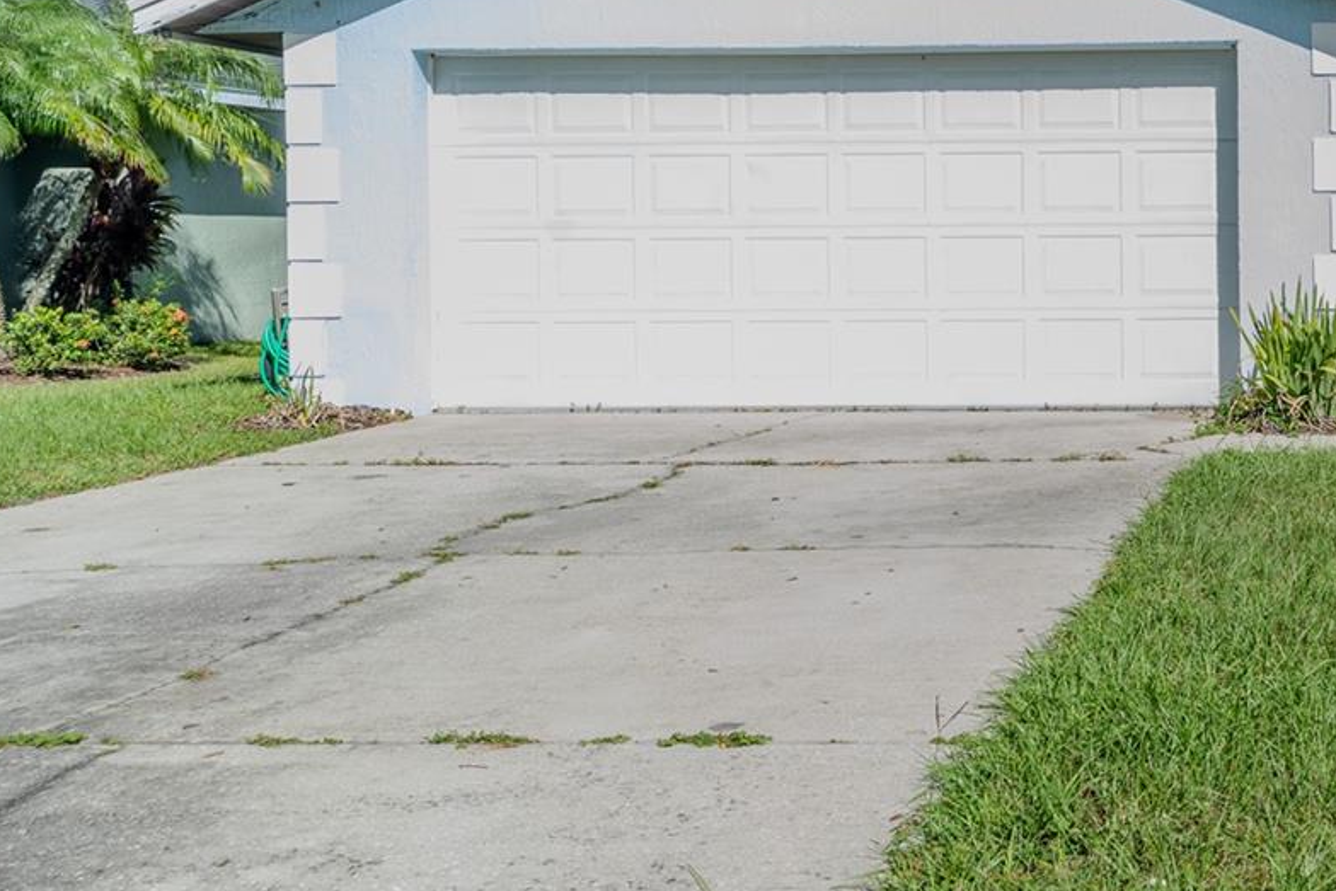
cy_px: 288
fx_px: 1893
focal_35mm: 51
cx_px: 1345
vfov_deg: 26.3
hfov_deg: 35.1
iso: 100
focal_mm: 25
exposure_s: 1/40
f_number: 8
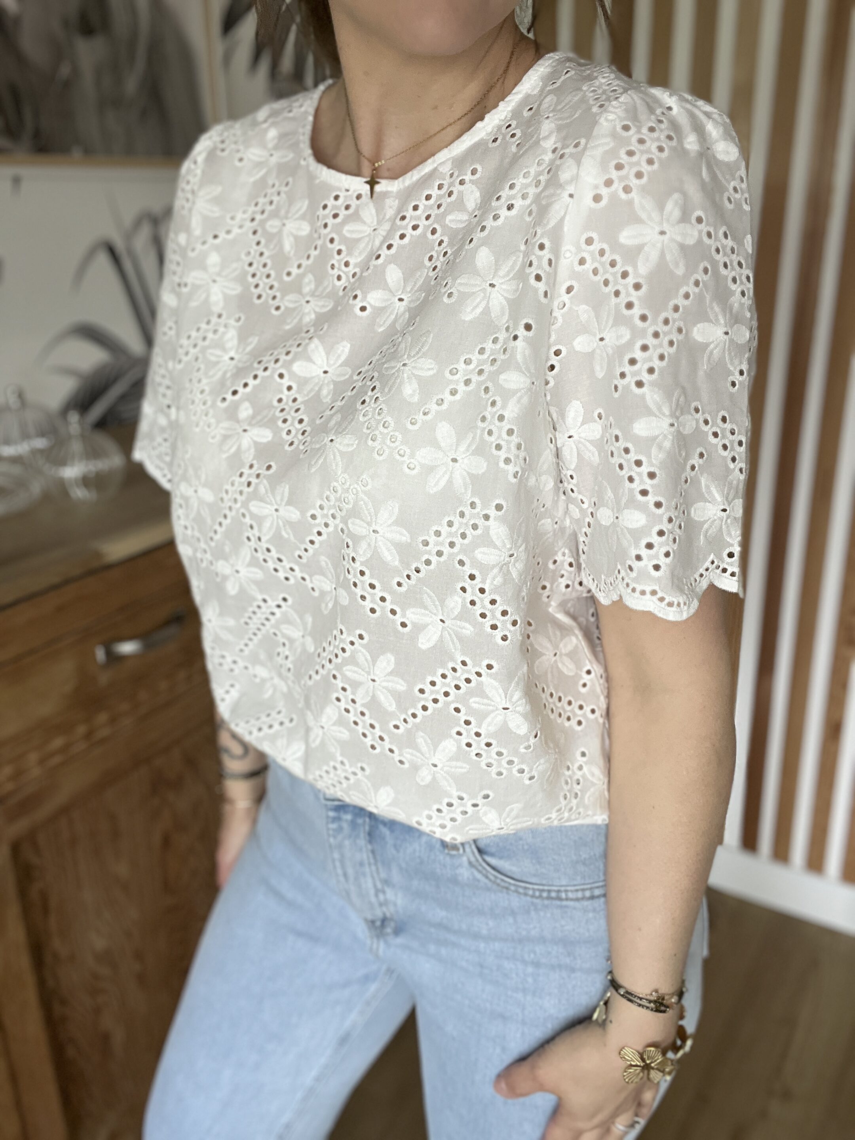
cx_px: 428
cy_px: 570
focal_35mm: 30
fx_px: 988
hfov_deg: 46.8
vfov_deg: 60.0
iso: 100
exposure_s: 1/62
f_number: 2.2
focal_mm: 2.71
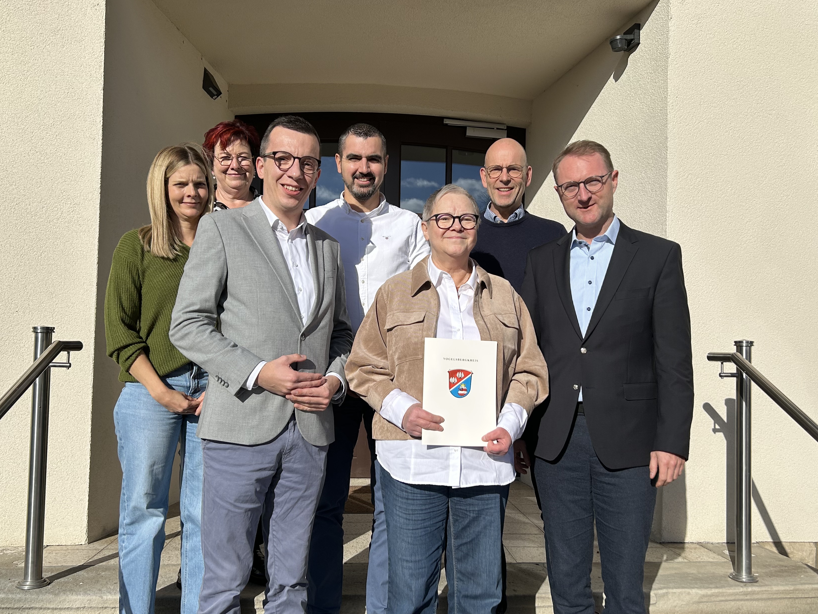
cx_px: 413
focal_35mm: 32
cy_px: 327
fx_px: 756
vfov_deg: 44.1
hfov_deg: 56.8
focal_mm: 5.7
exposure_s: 1/8696
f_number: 1.5
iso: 50
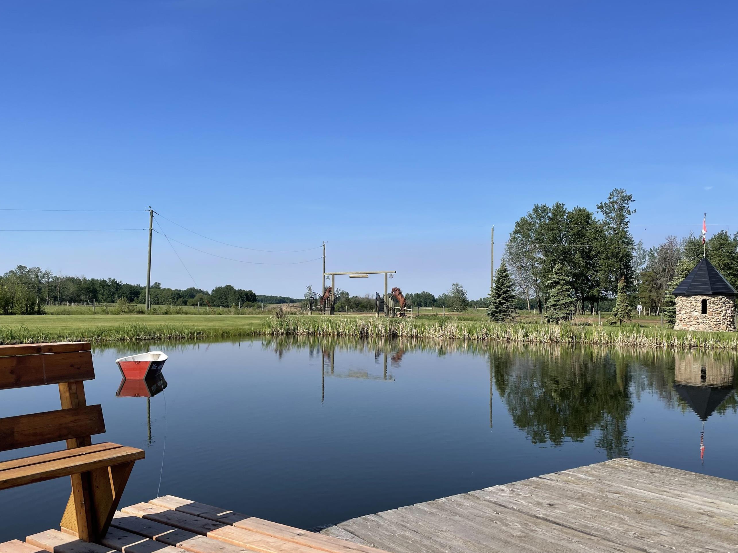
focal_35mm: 31
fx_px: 661
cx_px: 381
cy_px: 319
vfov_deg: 45.3
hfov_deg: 58.3
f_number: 1.6
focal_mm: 4.2
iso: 32
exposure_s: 1/4000
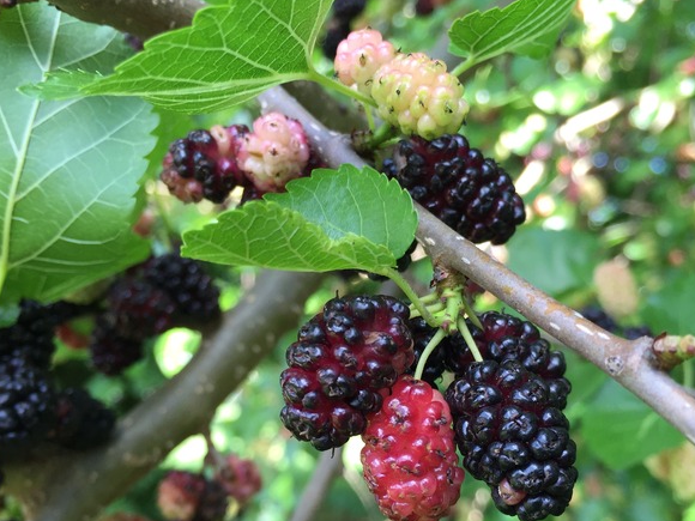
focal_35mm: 39
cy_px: 341
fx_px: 783
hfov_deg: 47.8
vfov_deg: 36.5
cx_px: 381
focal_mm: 4.15
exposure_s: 1/120
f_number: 2.2
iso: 50
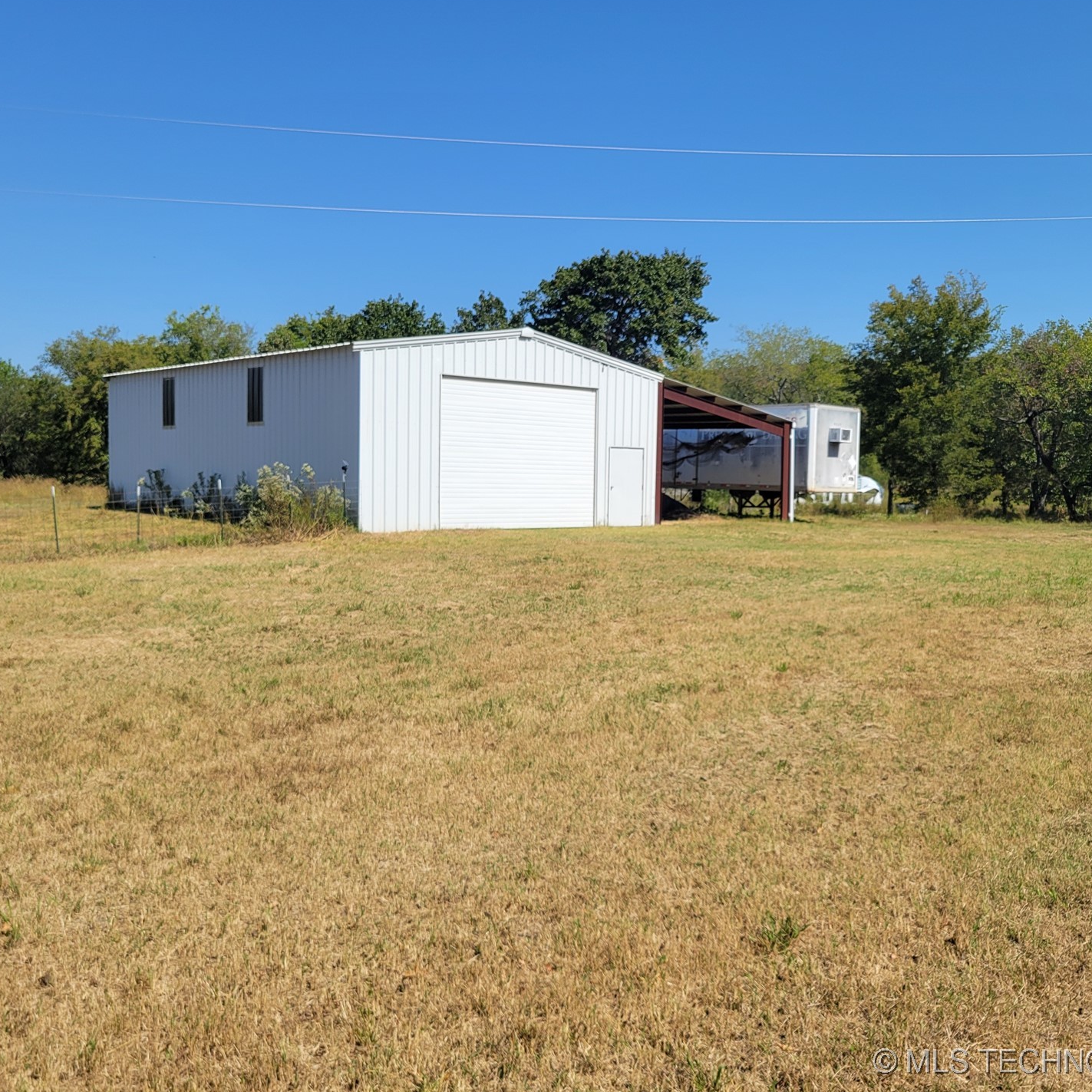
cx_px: 608
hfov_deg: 52.4
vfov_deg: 52.5
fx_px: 1106
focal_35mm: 31
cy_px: 541
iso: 40
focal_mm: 5.4
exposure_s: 1/2921
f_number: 1.8
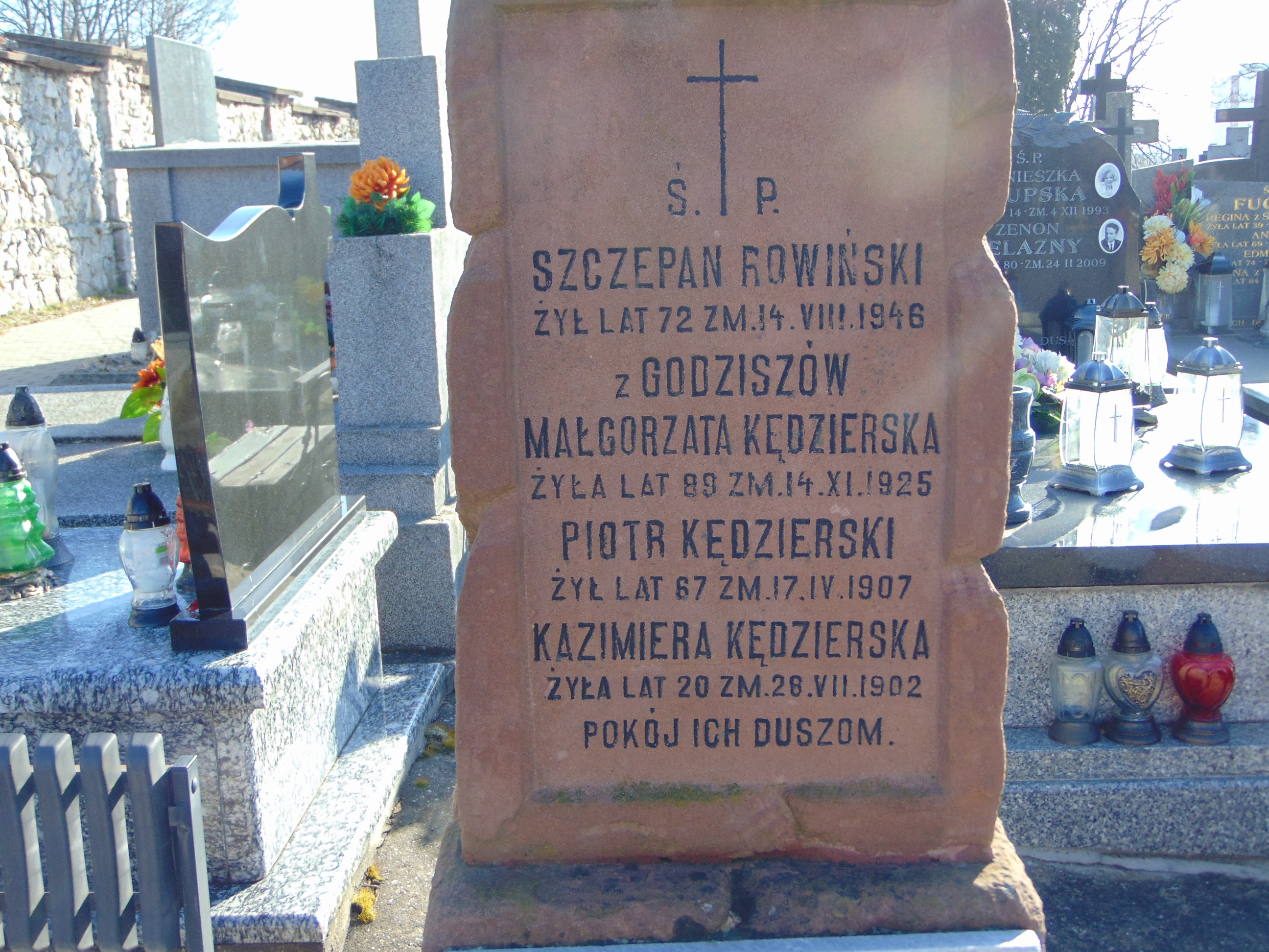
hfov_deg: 44.8
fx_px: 1540
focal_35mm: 42
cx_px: 634
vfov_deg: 34.3
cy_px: 476
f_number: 3.3
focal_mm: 7.6
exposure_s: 1/200
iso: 80
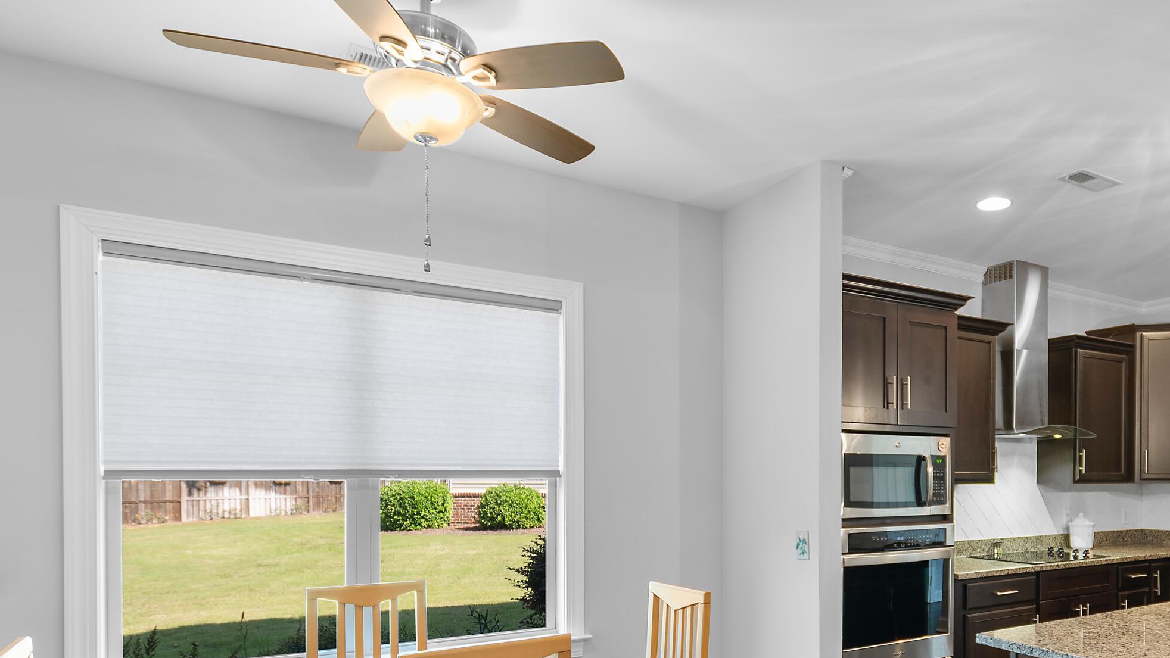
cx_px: 809
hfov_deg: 73.2
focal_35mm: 24
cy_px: 503
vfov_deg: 45.8
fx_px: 745
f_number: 4.5
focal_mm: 10
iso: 100
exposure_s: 1/2
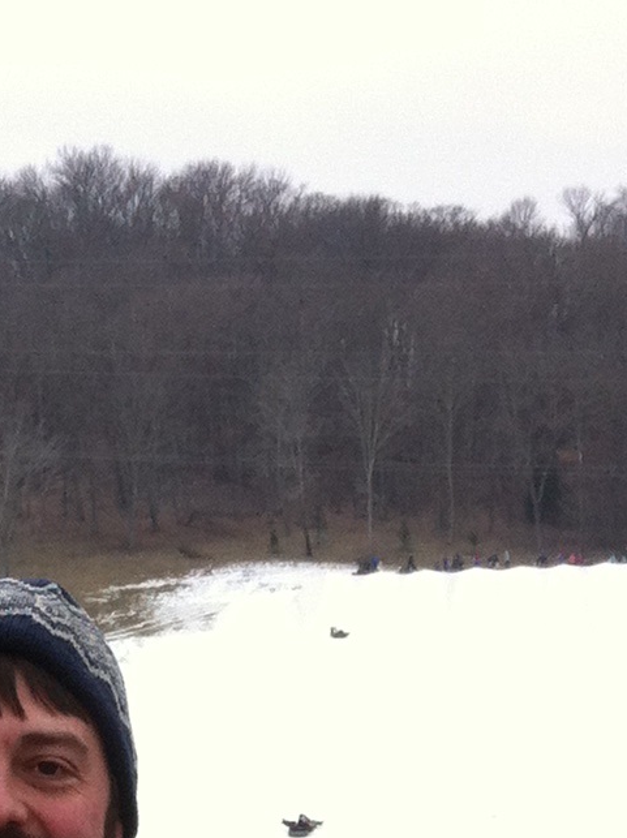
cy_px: 1499
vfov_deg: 12.8
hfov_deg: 10.5
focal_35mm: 141
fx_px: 3411
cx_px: 171
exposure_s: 1/185
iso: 80
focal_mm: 3.85
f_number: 2.8
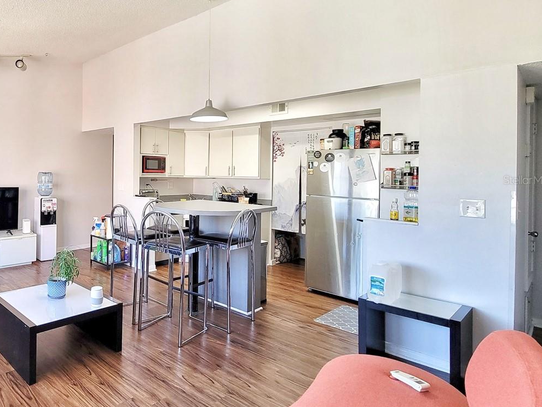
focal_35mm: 21
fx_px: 329
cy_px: 180
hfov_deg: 71.9
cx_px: 117
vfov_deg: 63.3
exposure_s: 1/60
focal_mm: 2.2
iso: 160
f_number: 2.2
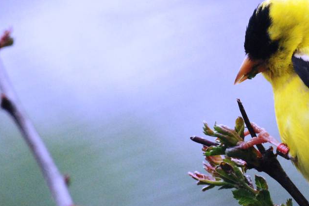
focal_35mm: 907
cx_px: 340
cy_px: 96
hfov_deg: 2.3
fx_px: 7784
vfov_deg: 1.5
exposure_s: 1/800
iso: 1600
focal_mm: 240
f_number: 5.3
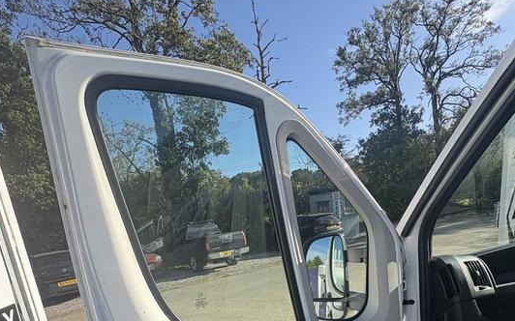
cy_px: 313
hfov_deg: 72.5
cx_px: 266
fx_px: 351
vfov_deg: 43.1
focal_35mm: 25
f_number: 2.2
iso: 50
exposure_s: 1/495
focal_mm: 2.22
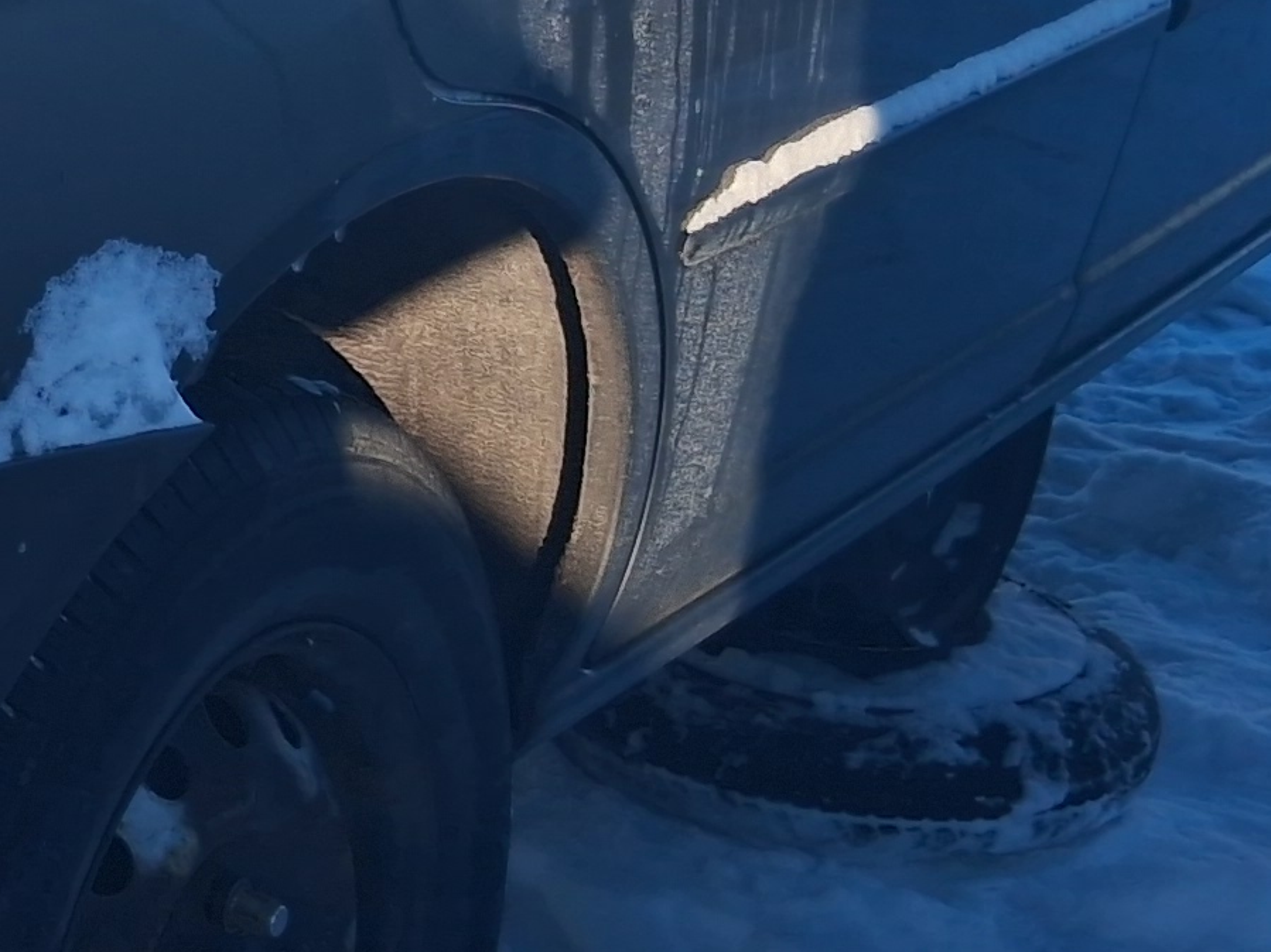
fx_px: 4332
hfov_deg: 15.3
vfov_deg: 12.4
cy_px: -11
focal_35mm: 118
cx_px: -690
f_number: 1.8
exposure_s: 1/476
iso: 25
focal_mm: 3.98
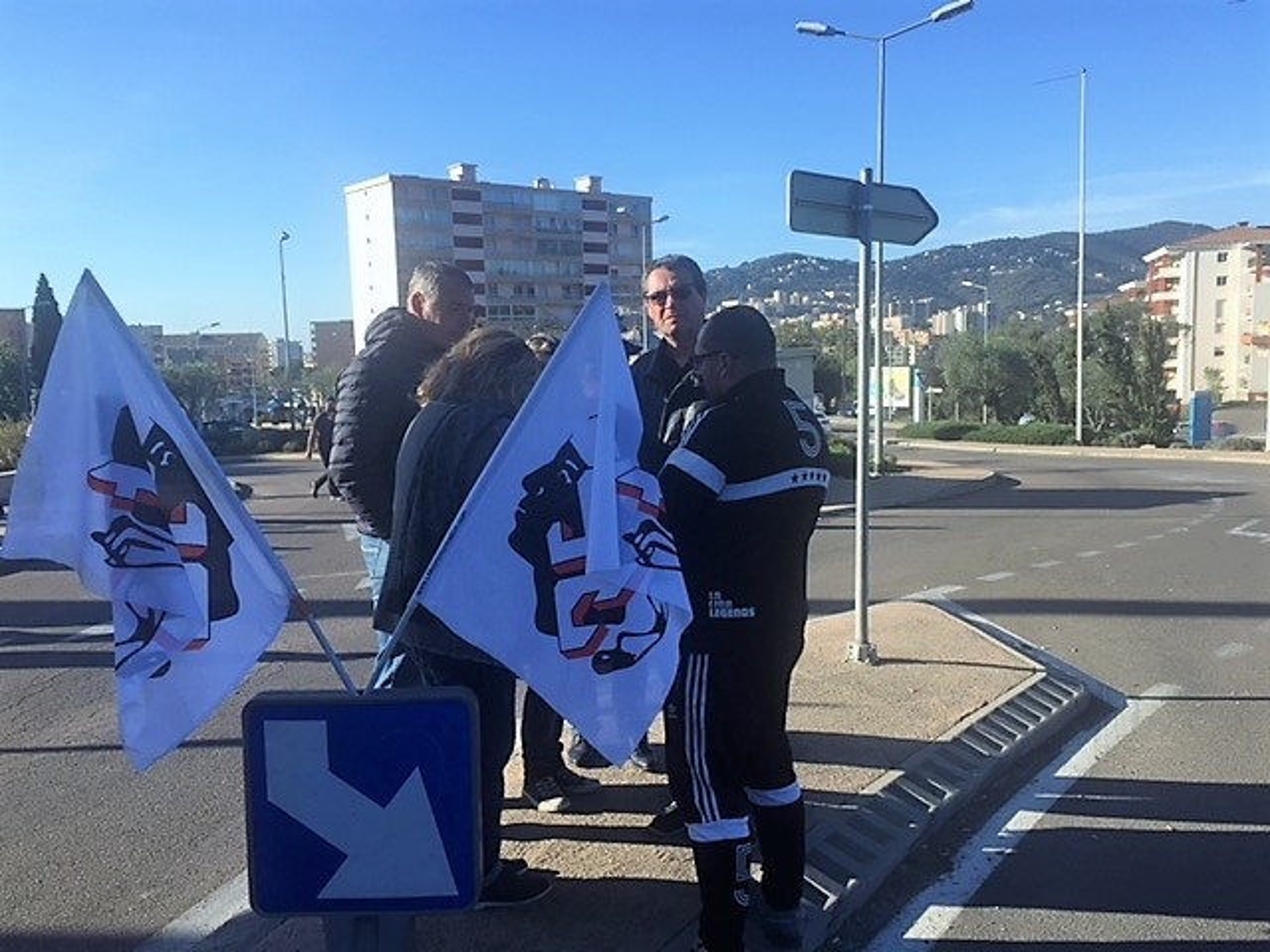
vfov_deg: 48.2
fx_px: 1064
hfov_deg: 61.7
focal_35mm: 29
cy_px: 476
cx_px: 635
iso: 32
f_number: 2.2
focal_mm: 4.15
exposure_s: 1/964
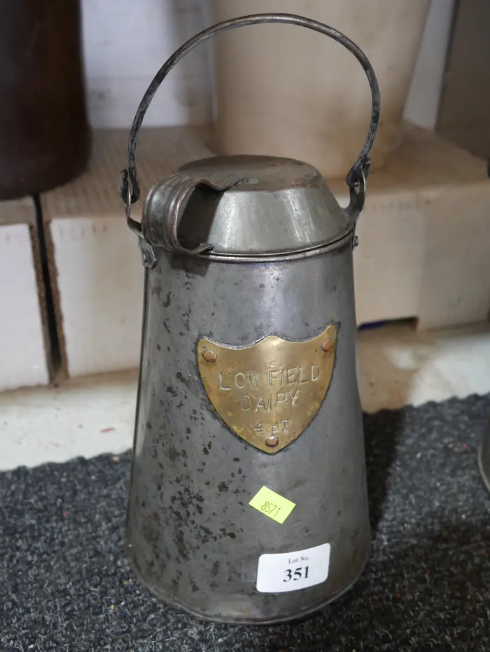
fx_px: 754
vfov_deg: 46.8
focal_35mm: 40
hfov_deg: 36.0
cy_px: 326
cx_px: 245
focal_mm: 20
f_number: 4.4
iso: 1250
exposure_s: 1/60
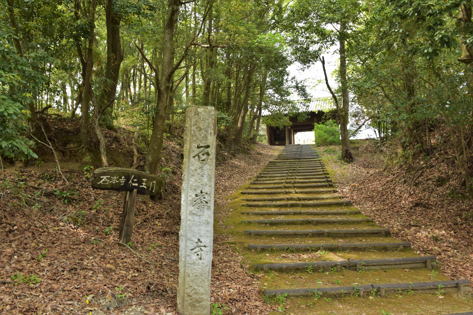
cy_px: 158
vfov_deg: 47.9
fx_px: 355
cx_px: 236
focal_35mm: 27
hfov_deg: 67.4
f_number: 6.3
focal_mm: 18
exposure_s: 1/160
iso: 400
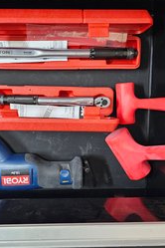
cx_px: 66
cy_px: 121
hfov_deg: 39.8
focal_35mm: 33
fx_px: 227
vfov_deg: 57.2
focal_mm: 6.3
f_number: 1.7
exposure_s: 1/60
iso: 800
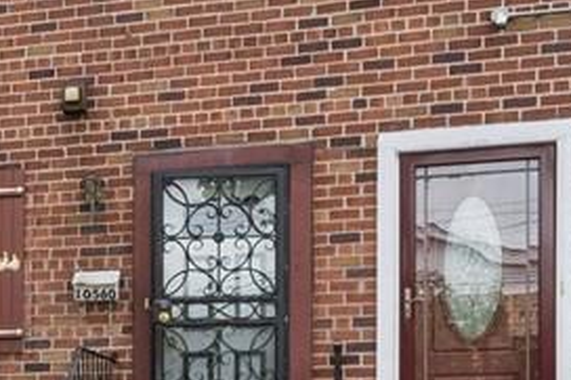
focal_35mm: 76
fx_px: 1205
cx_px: -121
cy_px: 216
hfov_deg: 24.1
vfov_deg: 17.9
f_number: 14
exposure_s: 1/100
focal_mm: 19
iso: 640
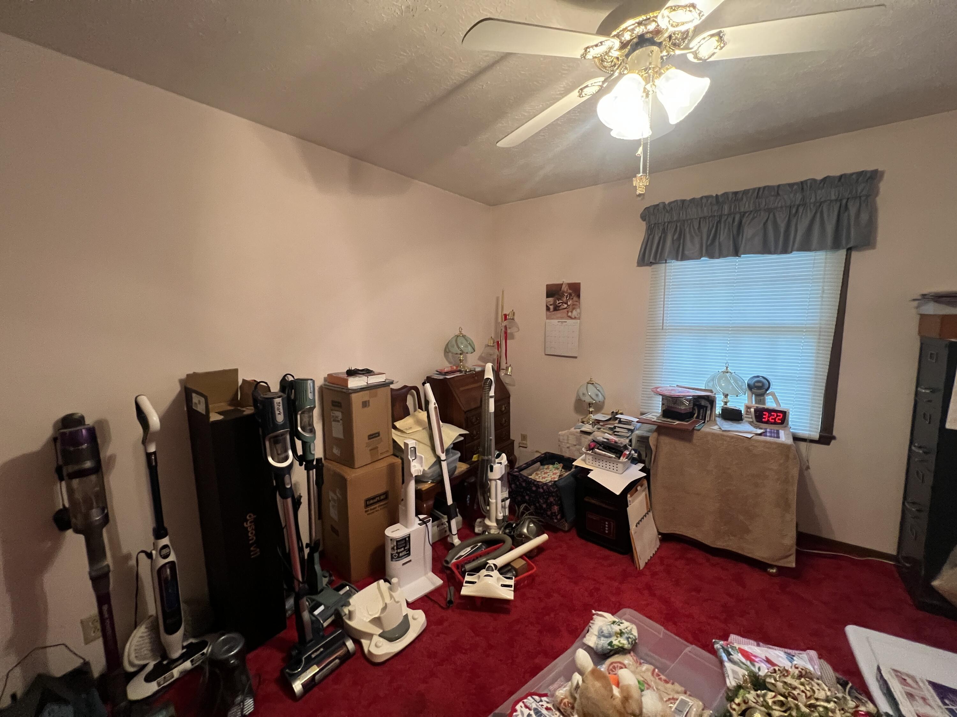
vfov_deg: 89.9
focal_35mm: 13
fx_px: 359
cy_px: 358
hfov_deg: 106.2
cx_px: 478
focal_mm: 1.57
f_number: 1.8
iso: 640
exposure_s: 1/60
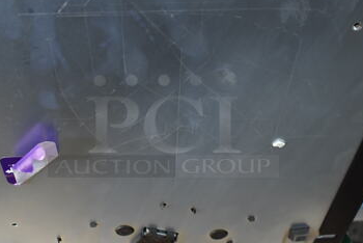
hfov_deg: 41.8
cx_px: 164
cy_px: 123
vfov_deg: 28.7
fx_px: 474
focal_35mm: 47
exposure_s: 1/30
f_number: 3.5
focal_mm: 18
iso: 800
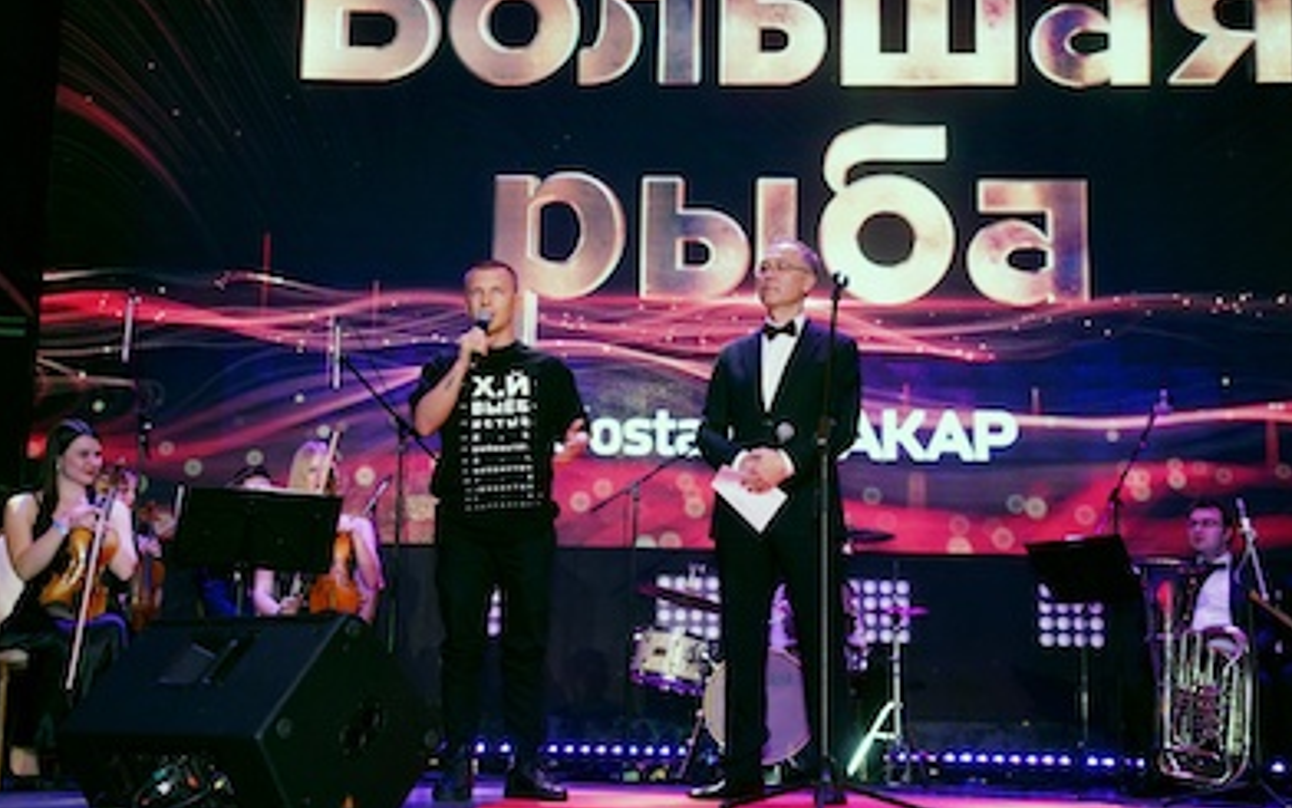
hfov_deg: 38.9
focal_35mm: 52
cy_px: 414
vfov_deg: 24.9
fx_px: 1831
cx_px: 639
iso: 4000
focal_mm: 50
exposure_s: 1/80
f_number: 6.3
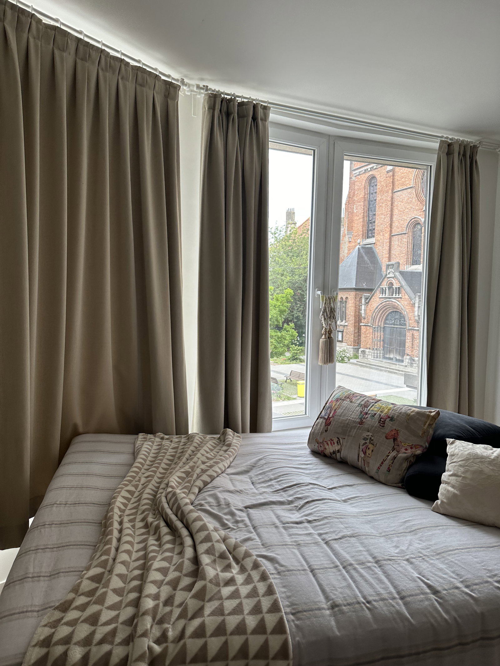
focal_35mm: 24
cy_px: 333
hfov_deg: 56.8
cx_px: 250
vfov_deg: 71.6
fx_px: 462
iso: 80
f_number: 1.78
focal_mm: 6.86
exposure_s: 1/121
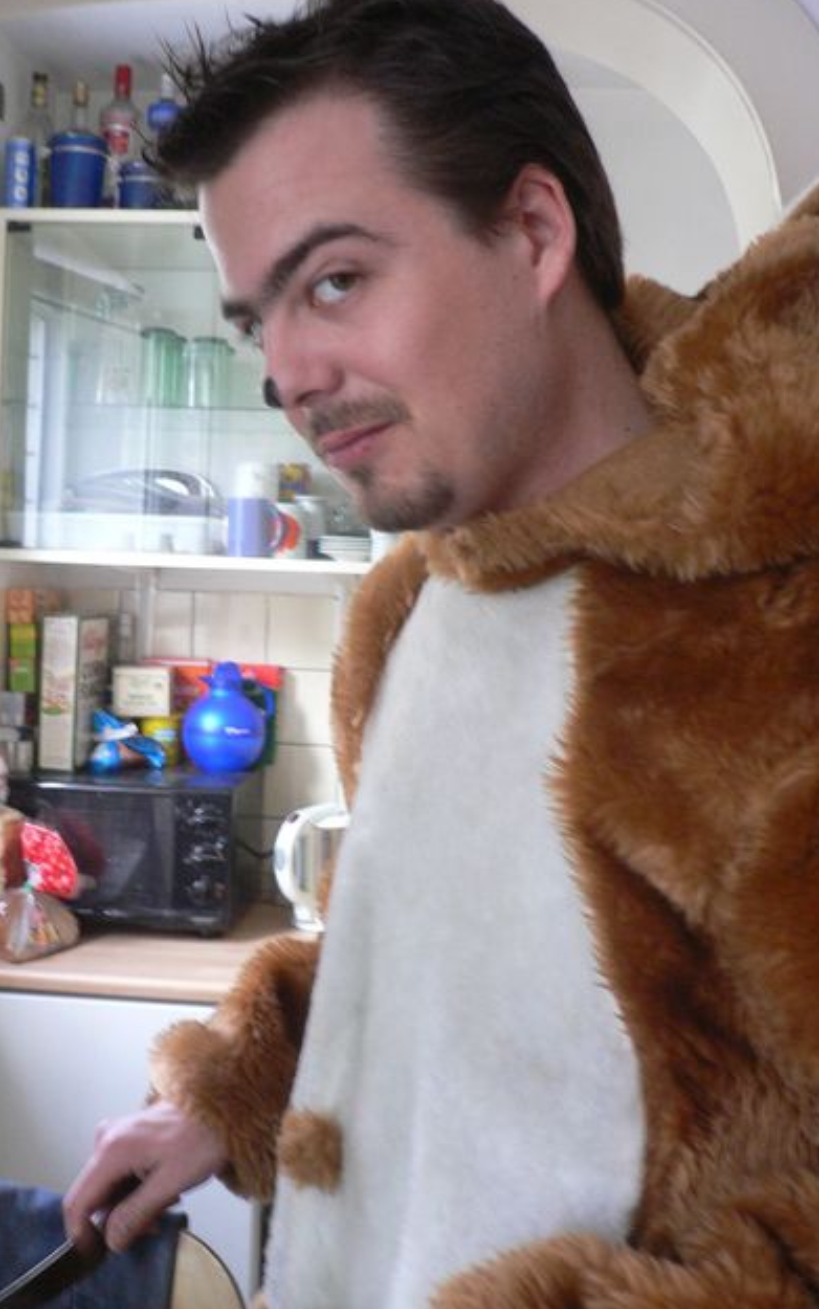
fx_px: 1356
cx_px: 396
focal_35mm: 38
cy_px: 658
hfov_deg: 33.6
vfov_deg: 51.5
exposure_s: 1/15
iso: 200
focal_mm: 5.8
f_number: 2.8
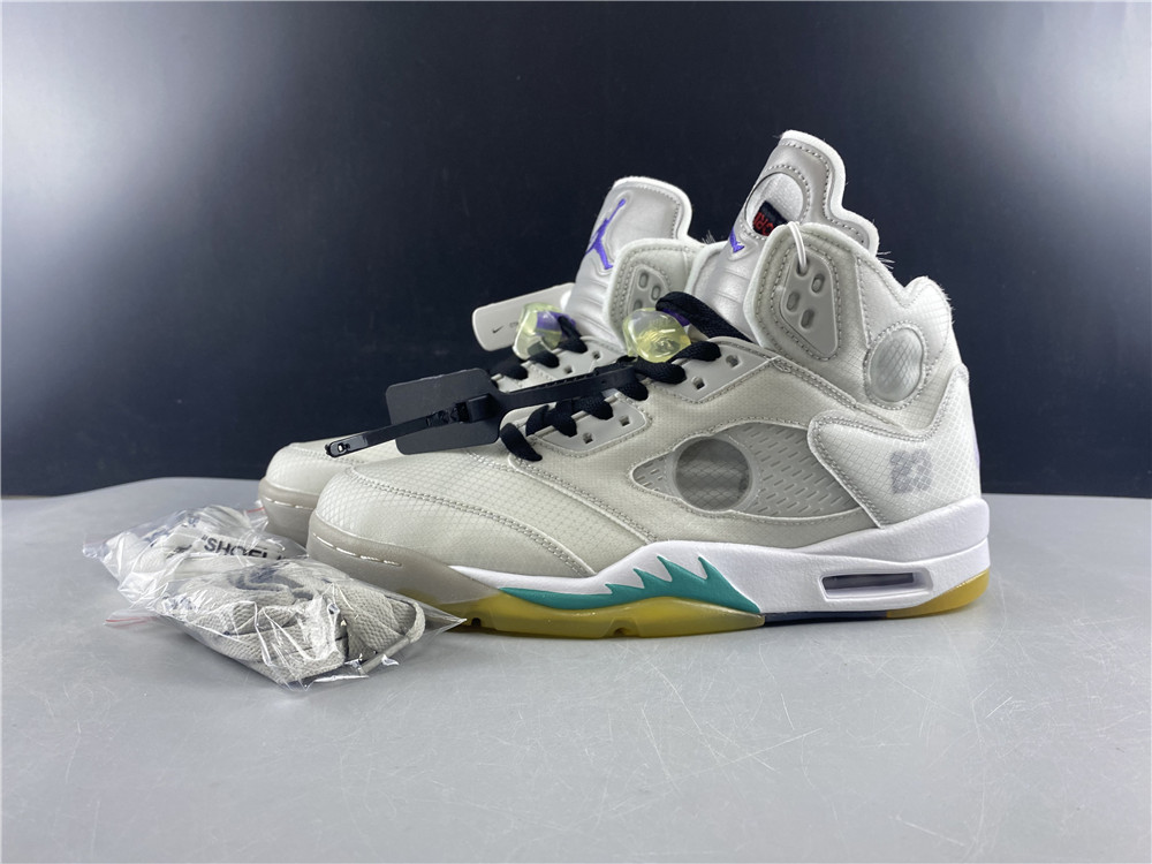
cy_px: 432
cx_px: 576
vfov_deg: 53.1
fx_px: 865
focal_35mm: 26
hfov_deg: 67.3
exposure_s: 1/100
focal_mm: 4.25
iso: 50
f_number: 1.8
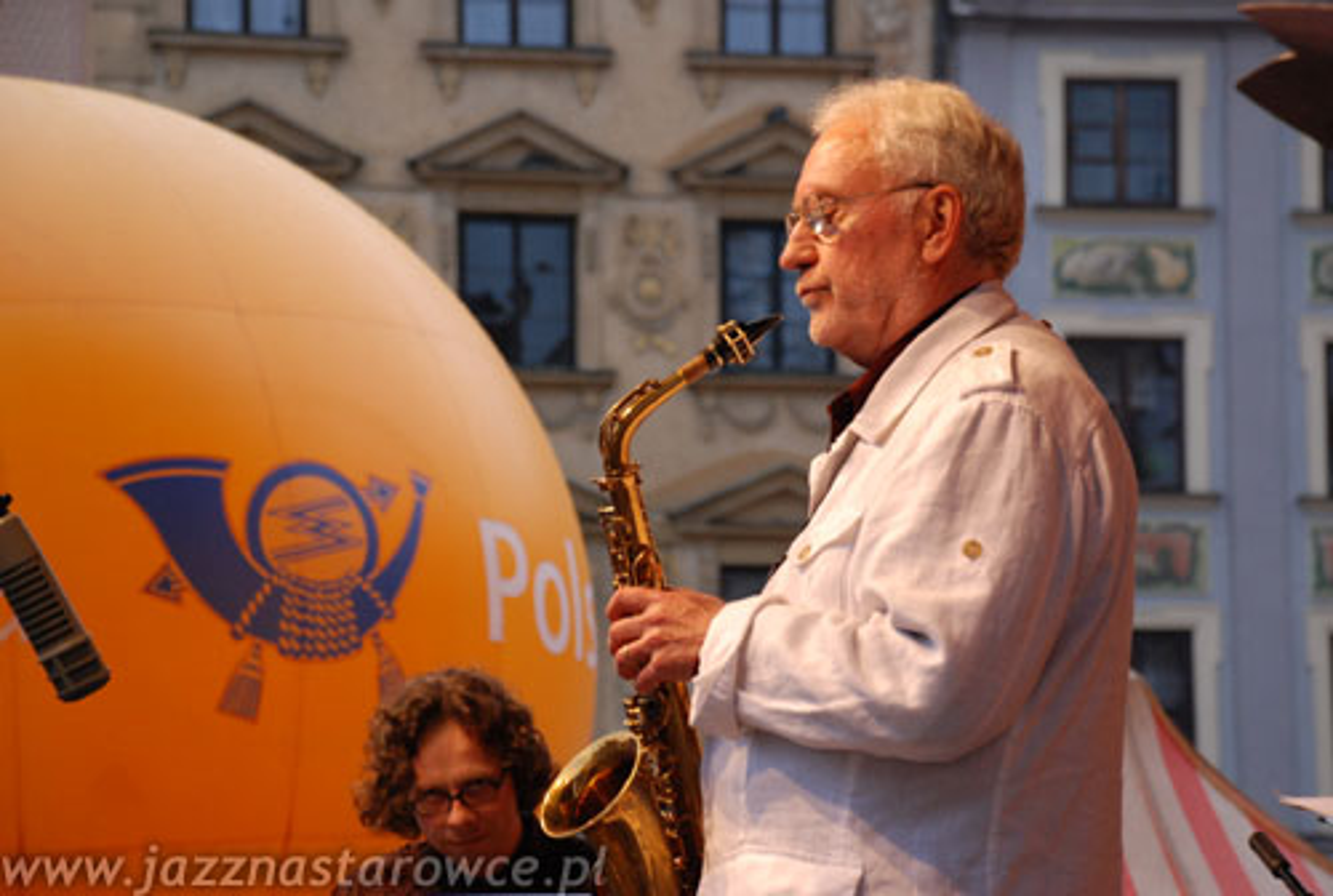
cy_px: 448
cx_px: 666
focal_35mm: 120
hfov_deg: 17.0
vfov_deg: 11.5
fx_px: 4454
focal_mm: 80
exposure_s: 1/30
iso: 800
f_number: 5.6
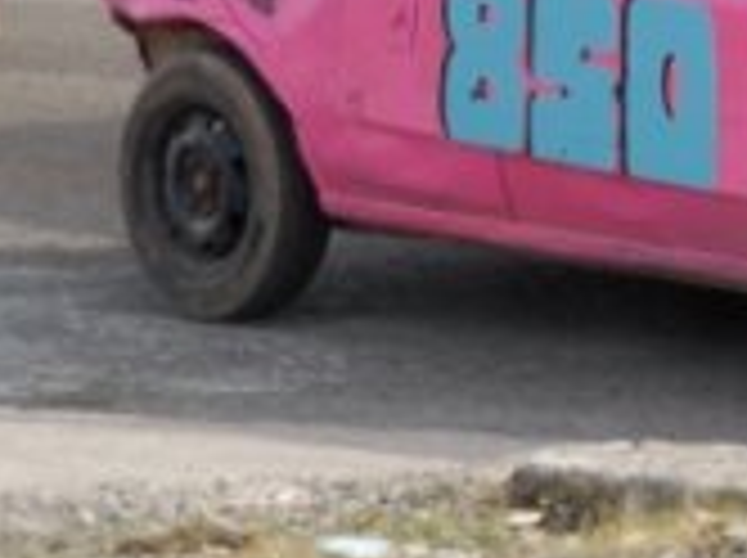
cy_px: -126
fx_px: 9352
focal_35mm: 434
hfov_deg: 4.5
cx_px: 1107
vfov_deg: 3.4
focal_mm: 78
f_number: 5.6
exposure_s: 1/800
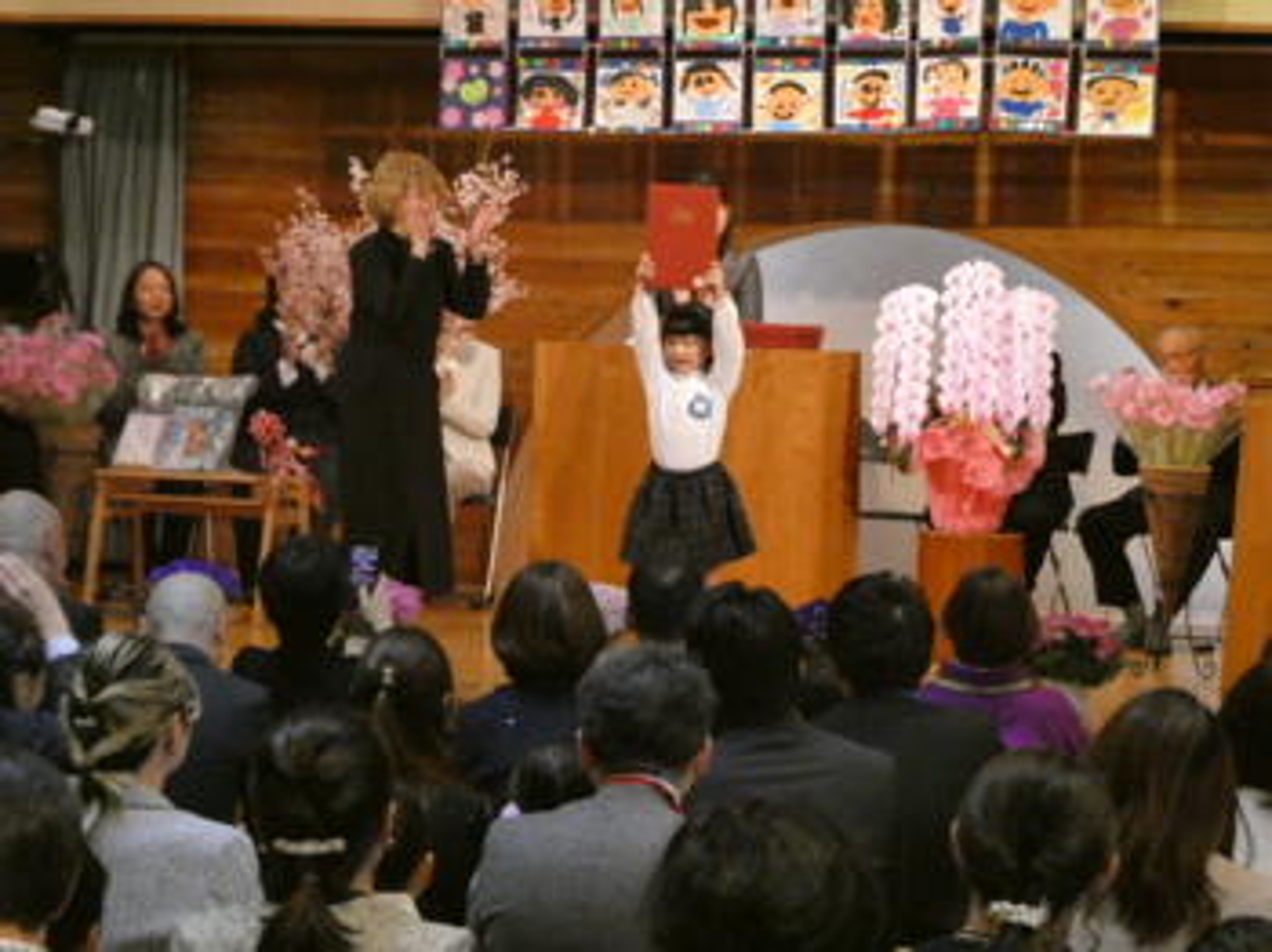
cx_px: 636
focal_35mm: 98
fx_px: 3599
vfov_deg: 15.1
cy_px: 476
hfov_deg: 20.0
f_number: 5
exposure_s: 1/80
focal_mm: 17.5
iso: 1250
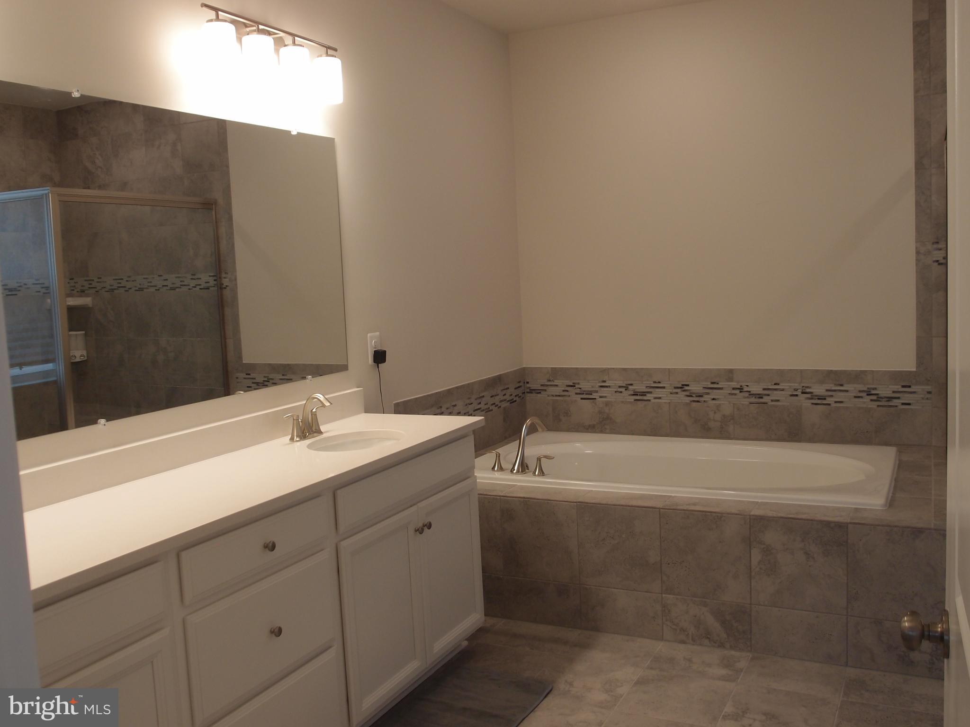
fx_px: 897
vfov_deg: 44.2
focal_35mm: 32
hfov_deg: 56.8
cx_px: 485
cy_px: 364
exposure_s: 1/100
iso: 100
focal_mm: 6.87
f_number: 2.2
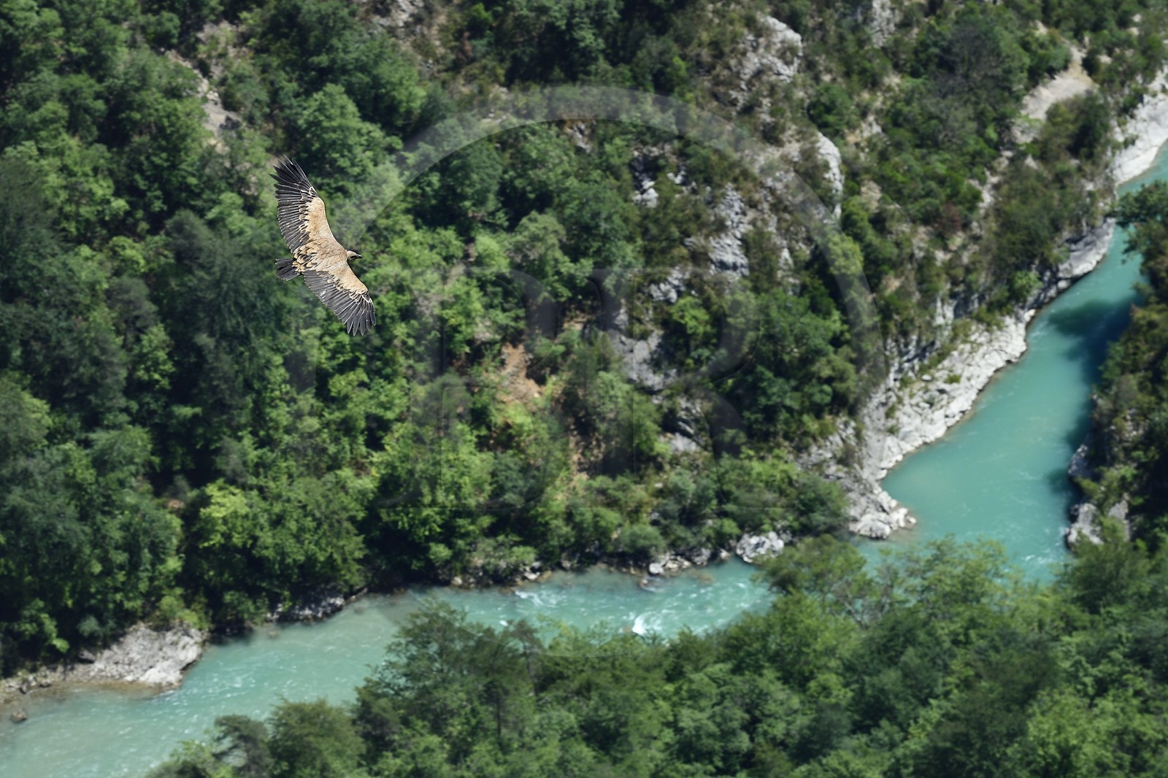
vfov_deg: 6.9
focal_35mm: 200
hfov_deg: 10.3
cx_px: 584
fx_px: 6487
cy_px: 389
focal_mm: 200
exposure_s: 1/640
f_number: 5.6
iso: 200
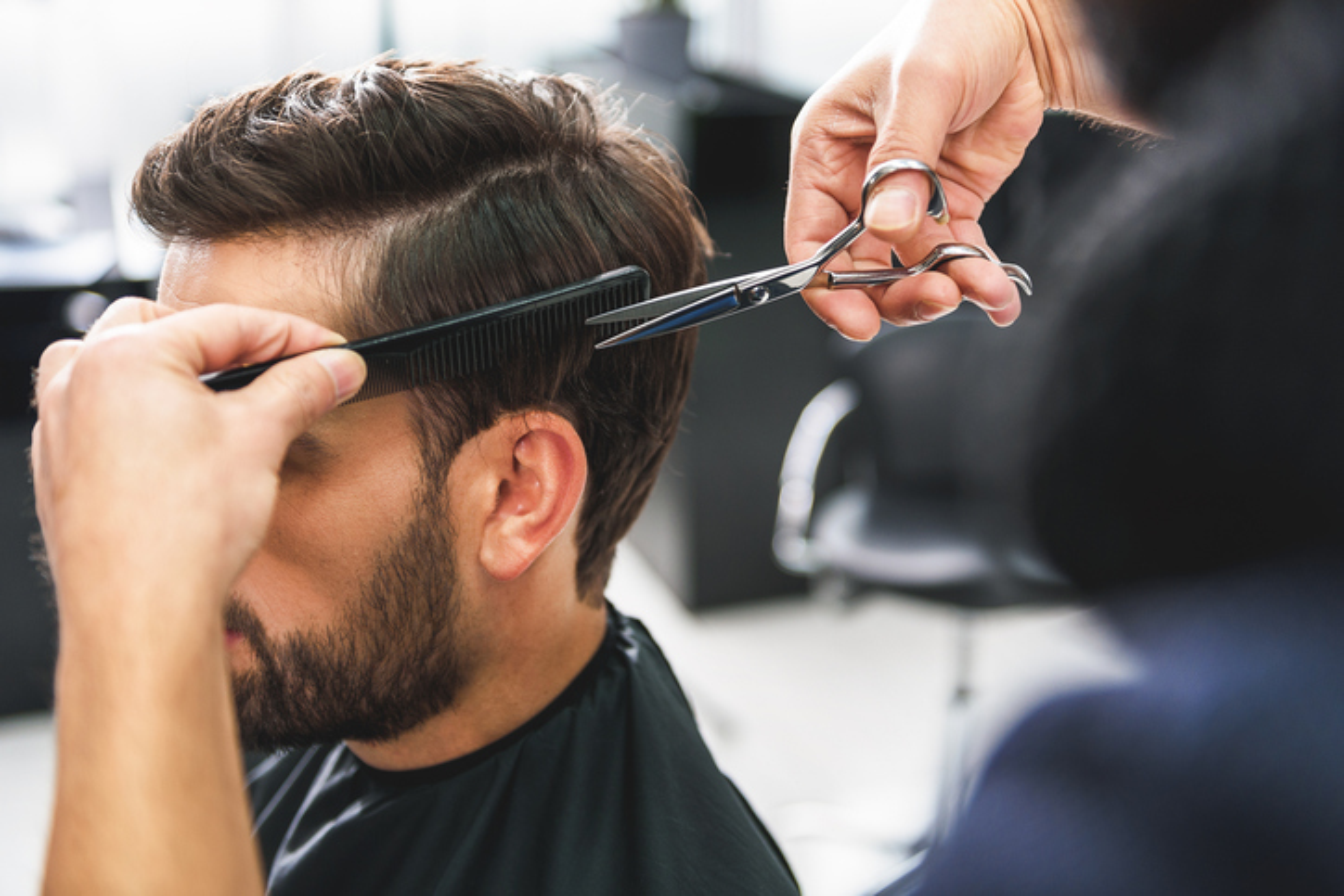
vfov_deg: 28.1
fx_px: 1792
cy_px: 448
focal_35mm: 48
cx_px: 672
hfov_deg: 41.1
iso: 320
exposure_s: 1/80
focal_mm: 48
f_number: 2.8
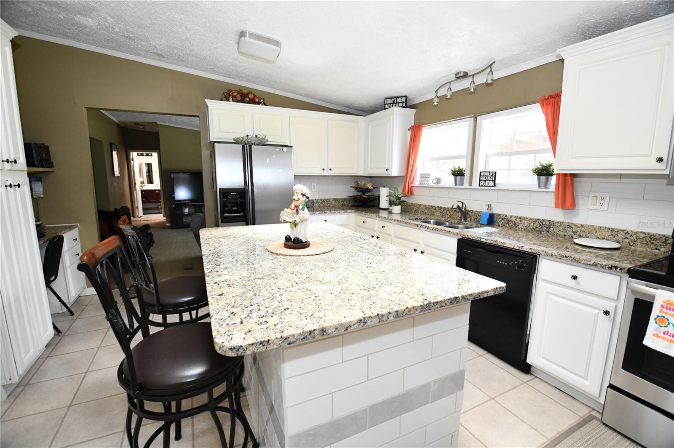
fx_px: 281
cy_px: 224
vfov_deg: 77.2
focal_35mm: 15
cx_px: 337
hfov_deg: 100.4
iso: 1800
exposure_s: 1/250
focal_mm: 10
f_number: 4
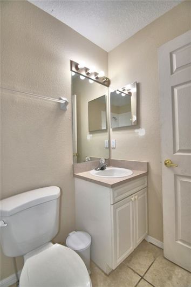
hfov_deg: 77.3
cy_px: 144
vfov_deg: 100.4
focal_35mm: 15
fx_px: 120
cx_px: 96
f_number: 4.5
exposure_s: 1/50
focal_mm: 10
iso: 200
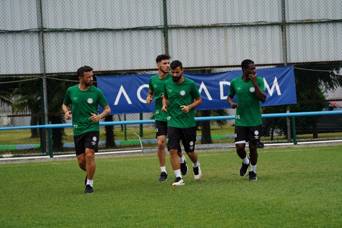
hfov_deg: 12.2
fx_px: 1596
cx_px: 171
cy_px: 114
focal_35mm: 168
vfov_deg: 8.2
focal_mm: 168
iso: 250
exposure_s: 1/800
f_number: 6.3
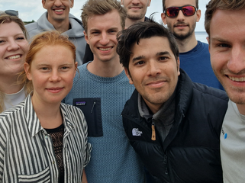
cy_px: 48
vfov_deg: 36.0
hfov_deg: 47.9
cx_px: 115
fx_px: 276
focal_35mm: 39
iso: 50
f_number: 2.2
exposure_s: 1/1032
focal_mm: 3.3
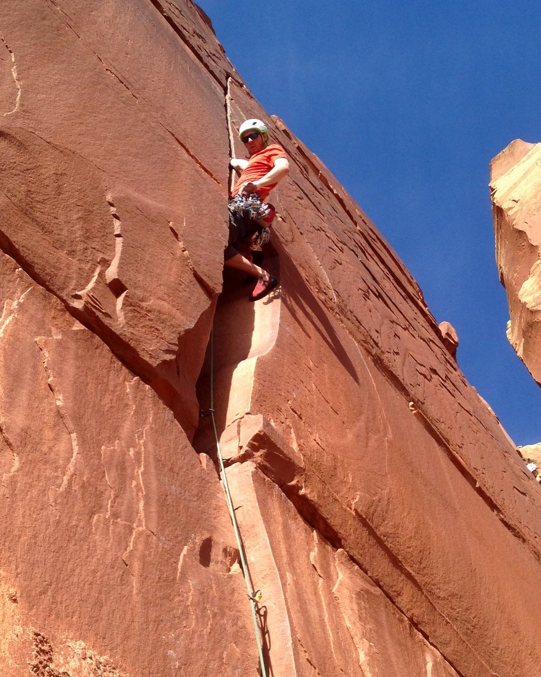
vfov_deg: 51.5
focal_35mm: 35
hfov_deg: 42.2
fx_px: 701
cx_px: 268
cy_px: 346
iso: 50
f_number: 2.4
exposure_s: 1/786
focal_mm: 4.12
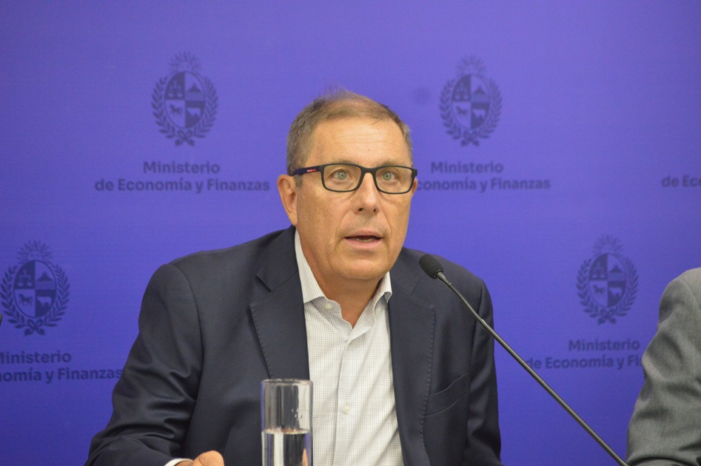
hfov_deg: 10.6
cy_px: 233
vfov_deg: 7.0
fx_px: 3794
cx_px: 350
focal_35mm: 195
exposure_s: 1/100
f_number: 4.8
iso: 3200
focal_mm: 130
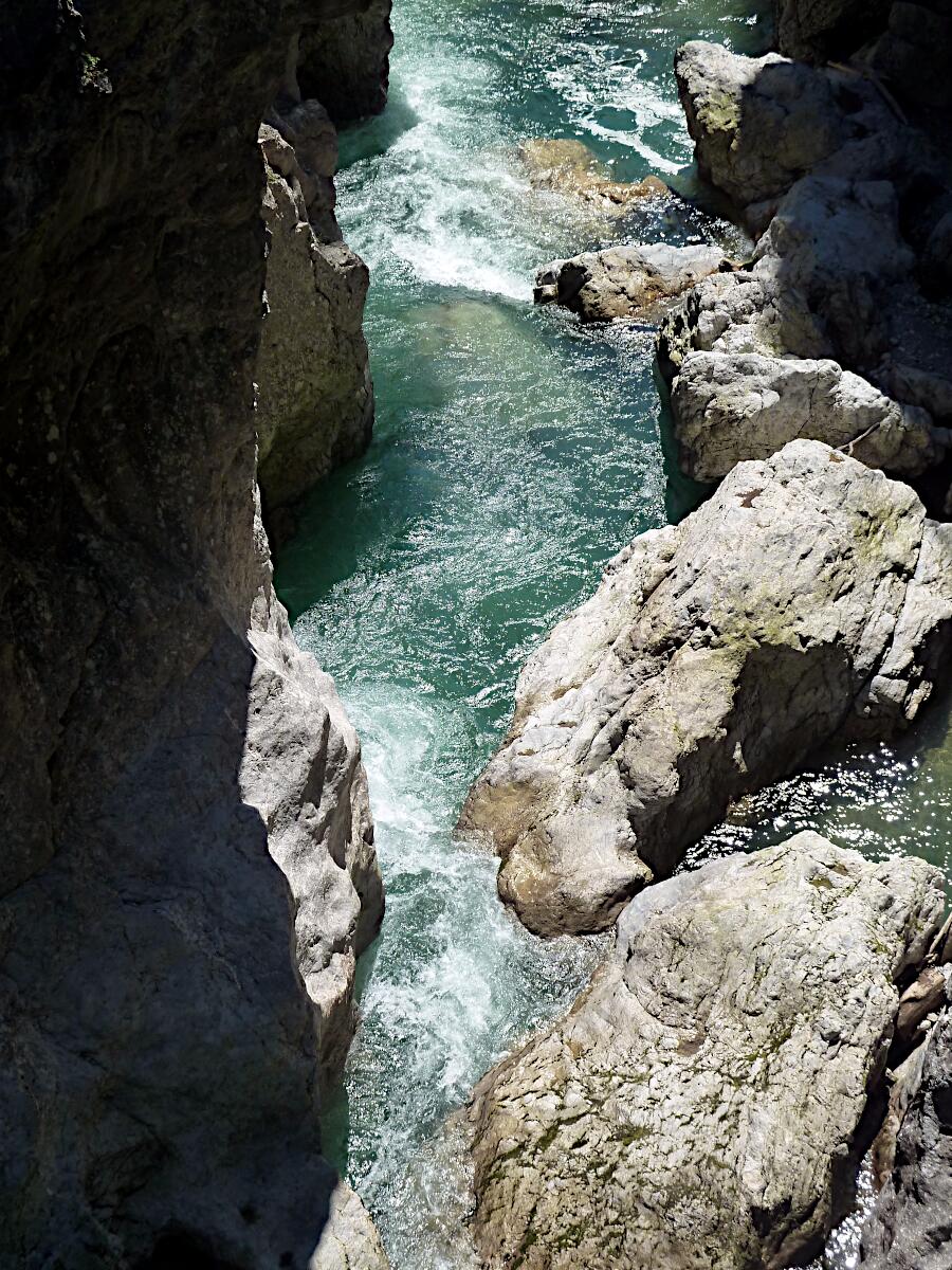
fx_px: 2457
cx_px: 476
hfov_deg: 21.9
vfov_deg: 29.0
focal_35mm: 67
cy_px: 635
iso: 125
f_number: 4.5
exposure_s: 1/400
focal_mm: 11
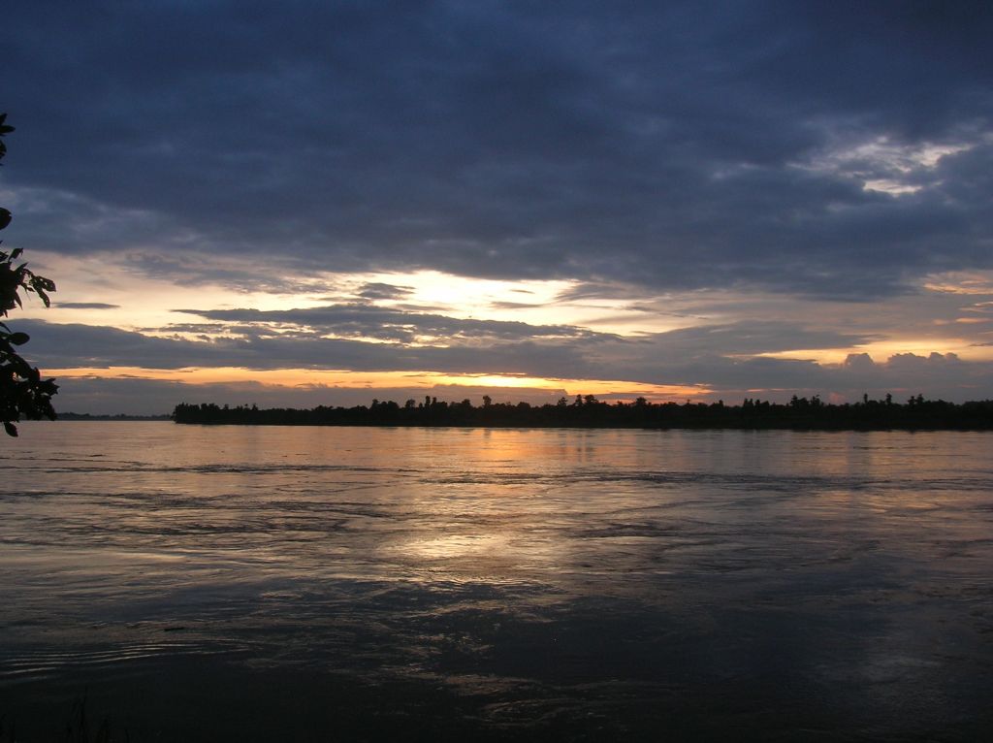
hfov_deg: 54.0
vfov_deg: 41.7
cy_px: 372
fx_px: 974
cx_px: 496
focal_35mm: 34
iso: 50
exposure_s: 1/33.4
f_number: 4.9
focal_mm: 5.7
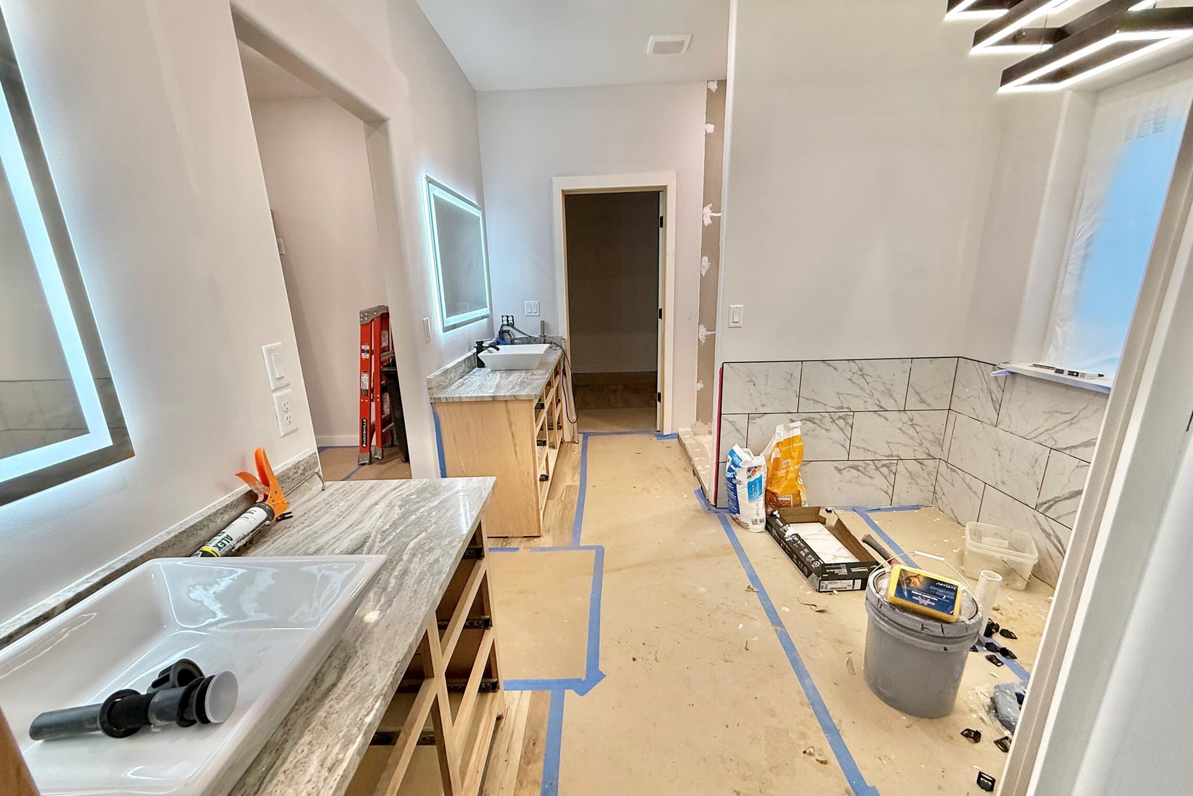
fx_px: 497
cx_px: 589
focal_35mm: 15
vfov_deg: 77.3
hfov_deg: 100.4
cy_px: 420
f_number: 2.2
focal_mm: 2.22
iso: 160
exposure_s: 1/120
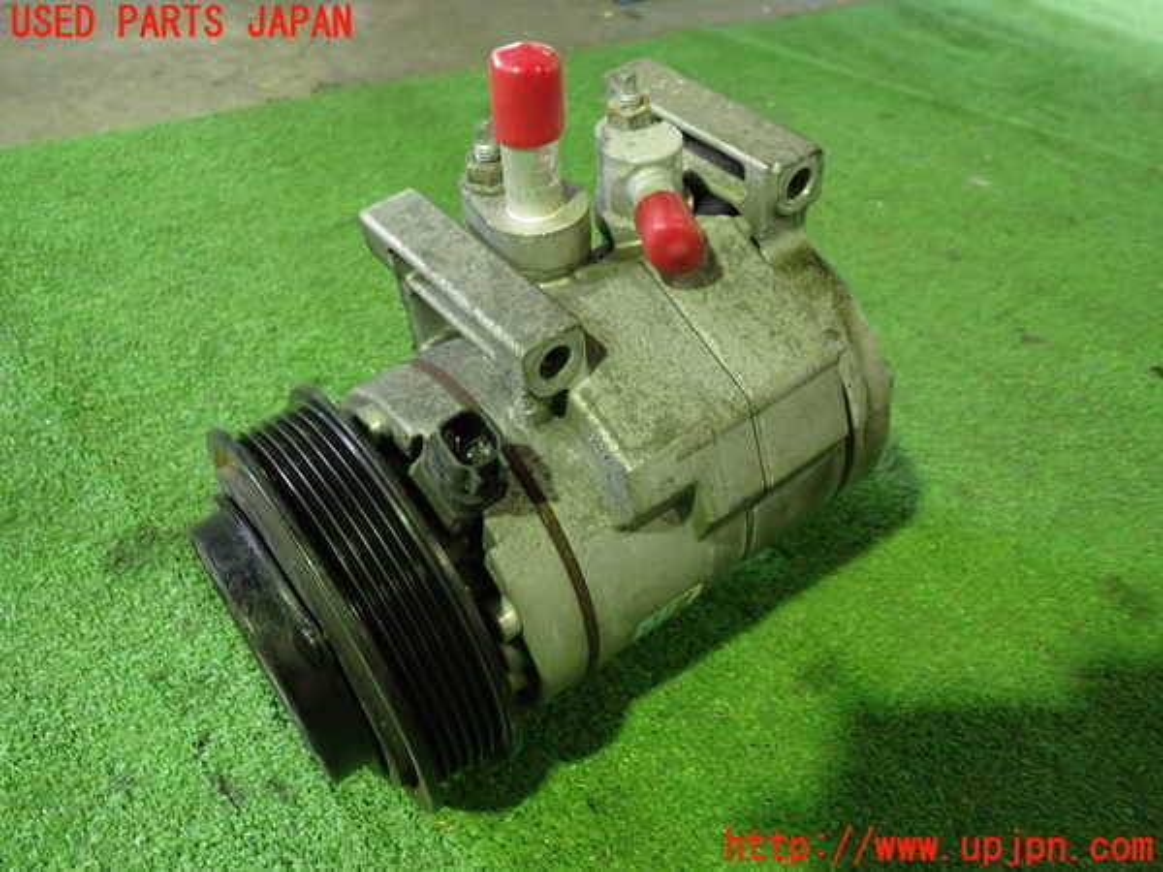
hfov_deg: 60.0
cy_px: 436
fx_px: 1008
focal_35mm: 30
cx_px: 582
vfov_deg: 46.8
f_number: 2.3
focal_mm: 5.4
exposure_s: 1/30
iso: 800
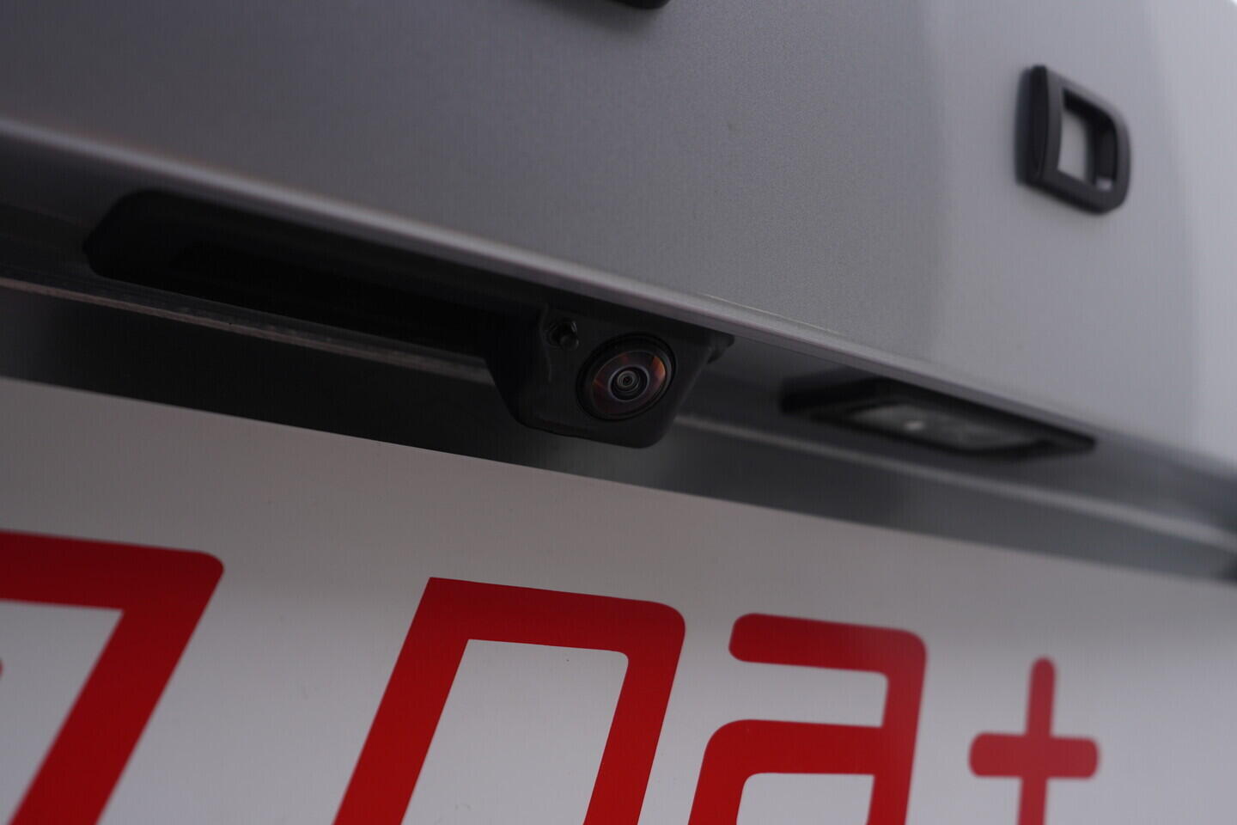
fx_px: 1237
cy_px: 412
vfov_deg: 36.9
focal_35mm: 36
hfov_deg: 53.1
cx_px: 618
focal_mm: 24
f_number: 3.5
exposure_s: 1/60
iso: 125
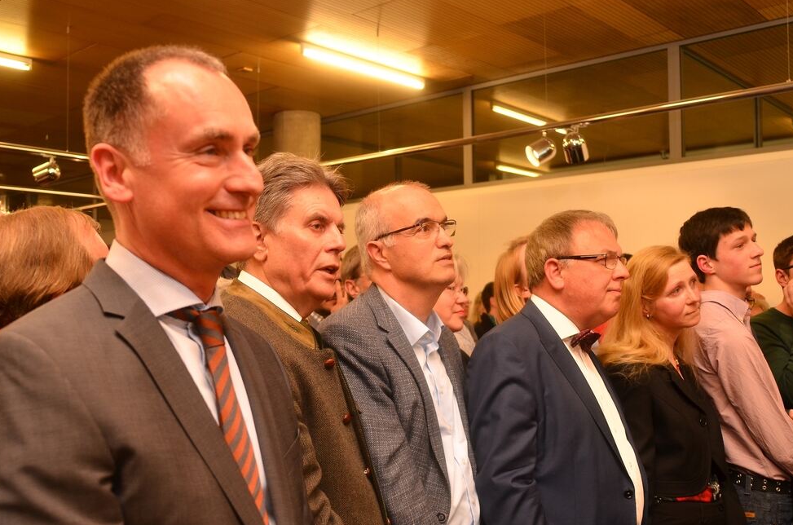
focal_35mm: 37
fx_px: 813
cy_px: 306
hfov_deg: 51.8
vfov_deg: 35.7
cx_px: 340
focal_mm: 20
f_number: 3.5
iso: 400
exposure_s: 1/60
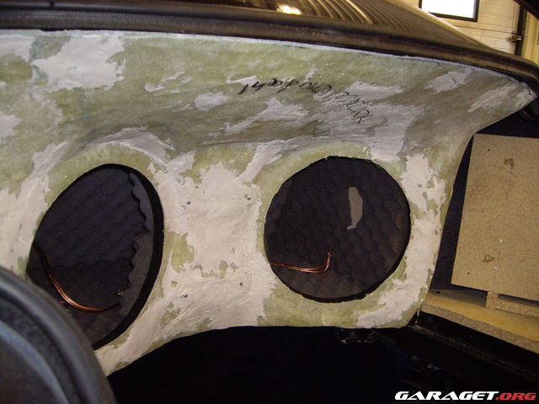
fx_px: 592
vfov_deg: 37.7
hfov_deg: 49.0
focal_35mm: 38
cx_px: 270
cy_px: 202
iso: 200
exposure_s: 1/40
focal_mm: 6.2
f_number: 2.7
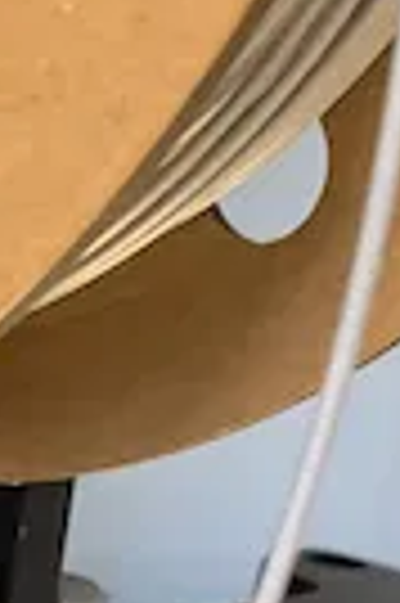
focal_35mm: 129
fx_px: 2155
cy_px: 796
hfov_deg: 10.0
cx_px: -346
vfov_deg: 15.1
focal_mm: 4.25
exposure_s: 1/39
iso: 400
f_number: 1.8
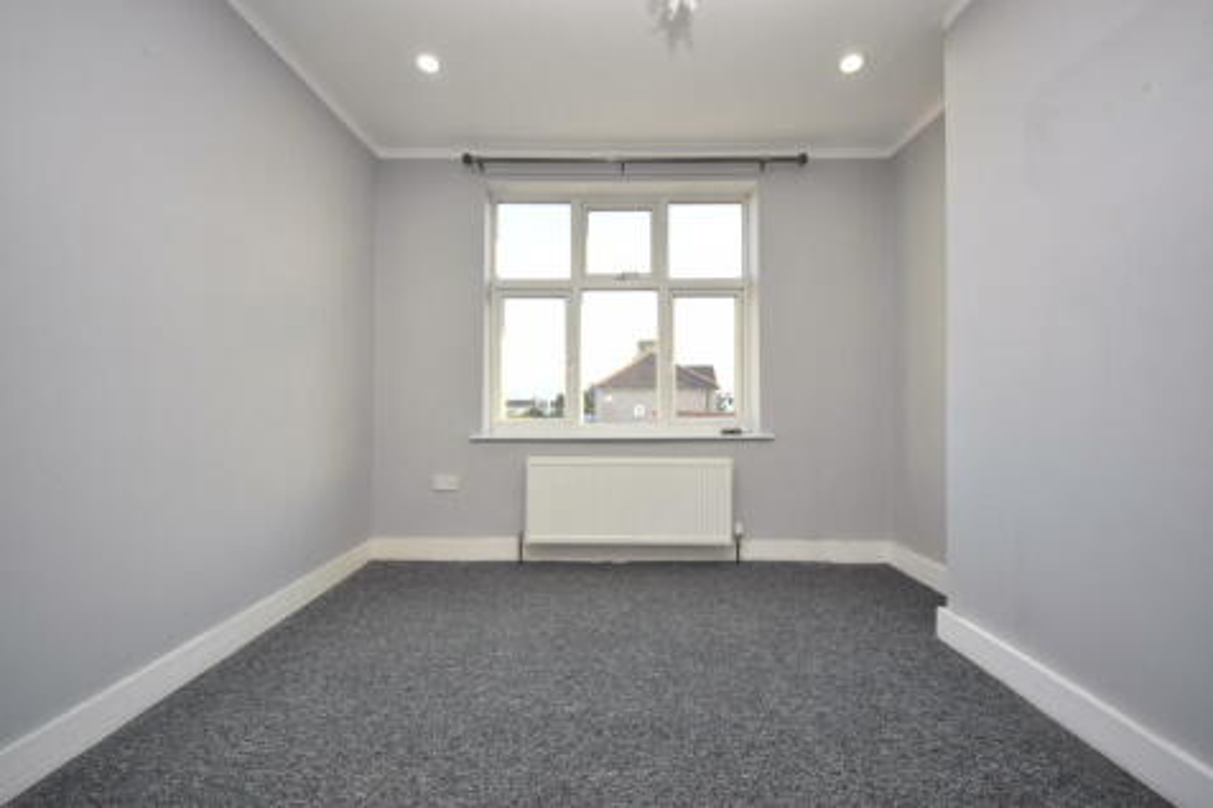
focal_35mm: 20
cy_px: 404
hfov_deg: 85.4
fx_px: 657
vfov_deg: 63.2
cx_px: 606
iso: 250
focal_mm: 13
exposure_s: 1/125
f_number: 5.6
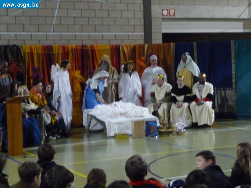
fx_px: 558
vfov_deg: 19.1
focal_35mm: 77
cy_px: 94
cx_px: 126
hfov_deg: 25.3
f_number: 4.6
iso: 800
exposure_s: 1/8
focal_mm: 13.1
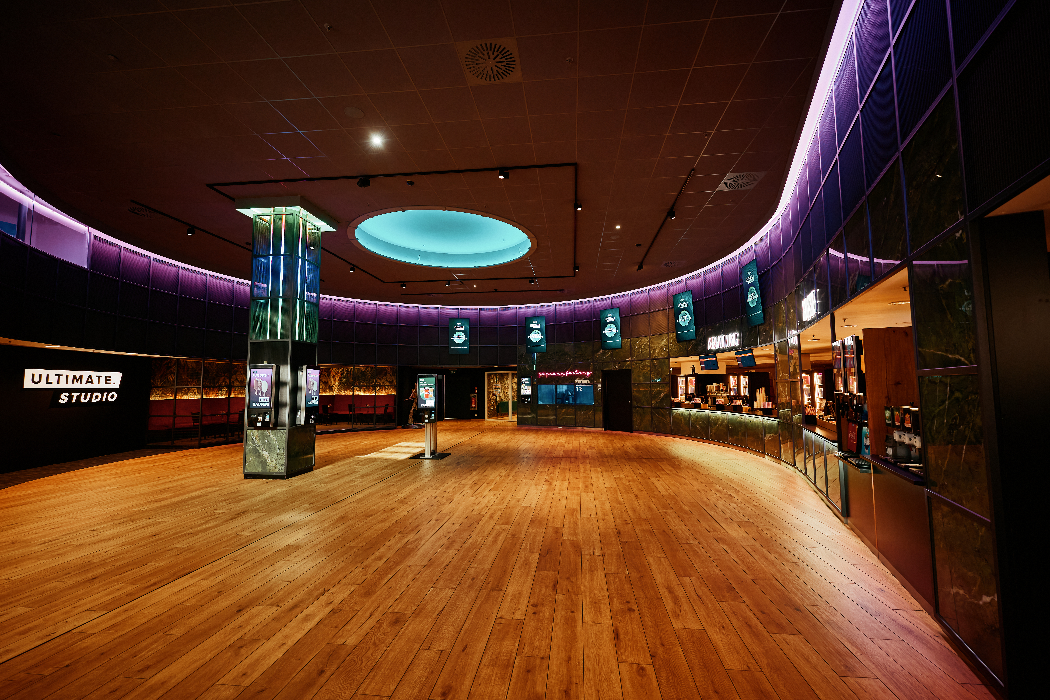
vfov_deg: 81.2
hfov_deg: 104.3
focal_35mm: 14
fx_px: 408
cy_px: 350
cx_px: 525
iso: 1250
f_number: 3.2
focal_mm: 14
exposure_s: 1/80
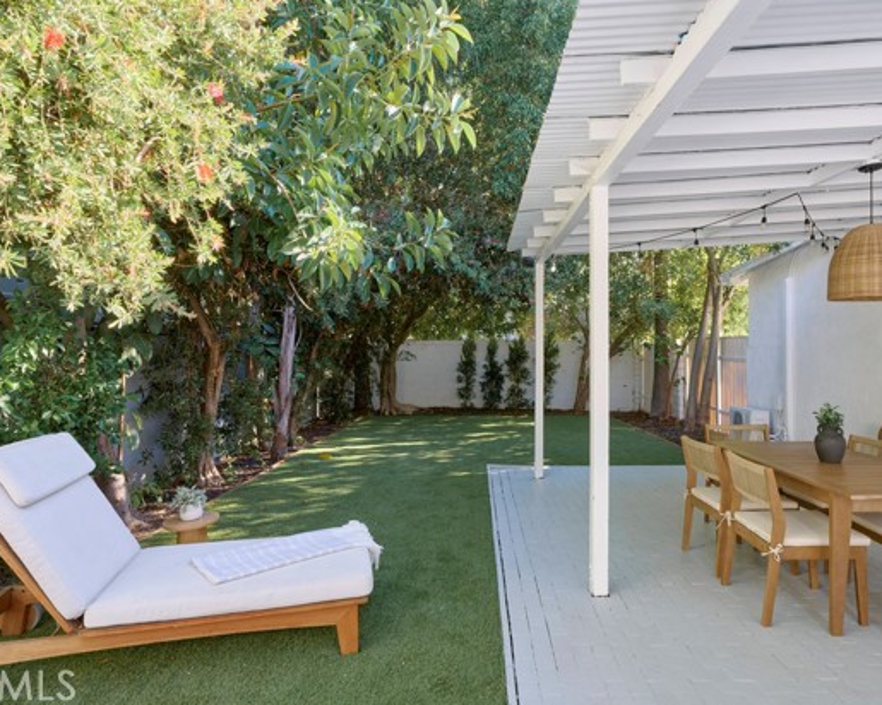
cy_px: 345
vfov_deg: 65.2
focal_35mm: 21
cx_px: 473
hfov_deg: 77.2
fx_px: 551
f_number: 11
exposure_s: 1/50
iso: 100
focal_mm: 18.1
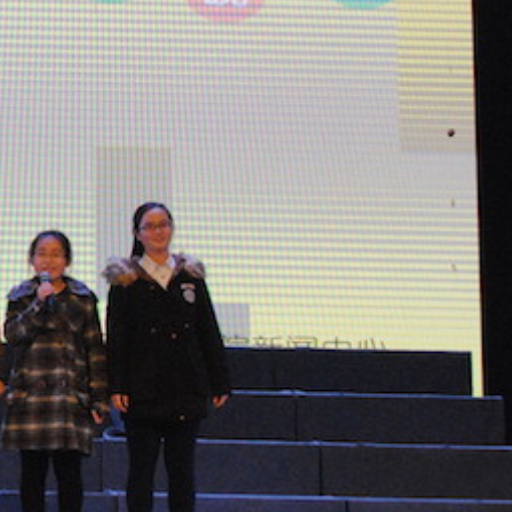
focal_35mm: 136
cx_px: -219
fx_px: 2276
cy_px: 70
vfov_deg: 12.8
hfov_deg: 12.3
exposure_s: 1/250
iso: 1600
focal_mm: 34
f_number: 5.6
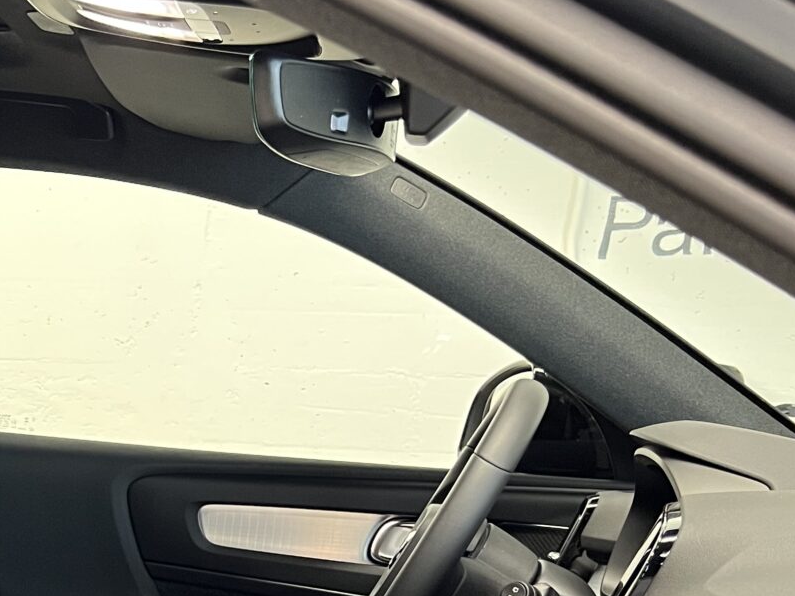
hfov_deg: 26.3
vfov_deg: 20.6
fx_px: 1539
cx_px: -114
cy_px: 701
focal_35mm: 67
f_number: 1.5
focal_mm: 5.7
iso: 400
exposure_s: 1/33
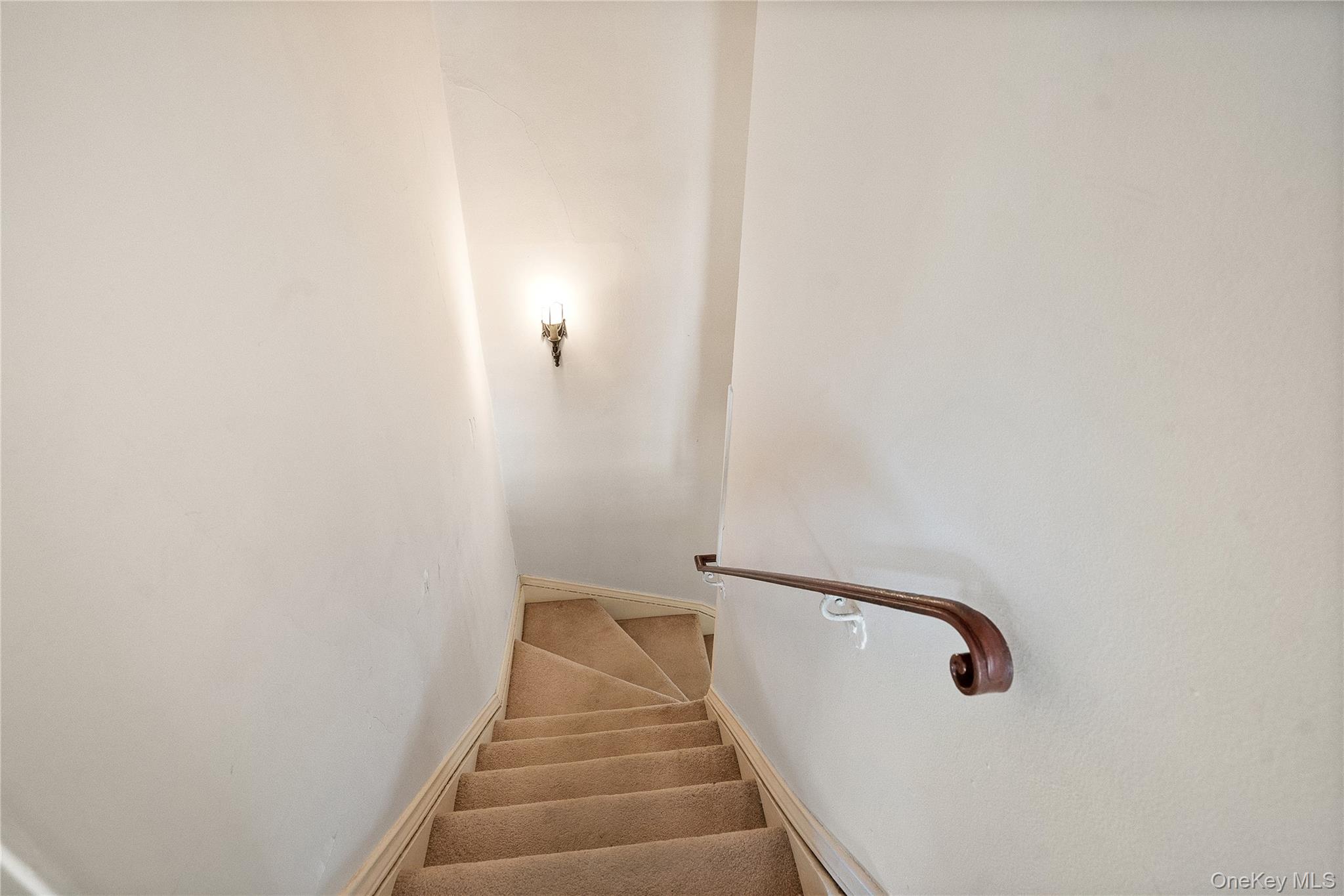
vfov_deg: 73.7
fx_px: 597
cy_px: 448
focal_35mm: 16
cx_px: 672
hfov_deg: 96.7
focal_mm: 16
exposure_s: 1/10
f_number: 6.3
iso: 1250
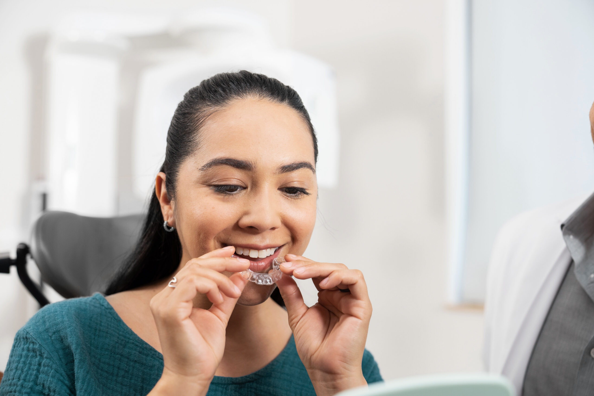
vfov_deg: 28.1
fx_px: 792
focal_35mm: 48
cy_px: 198
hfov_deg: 41.1
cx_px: 297
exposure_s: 1/200
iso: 400
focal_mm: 48
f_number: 3.2
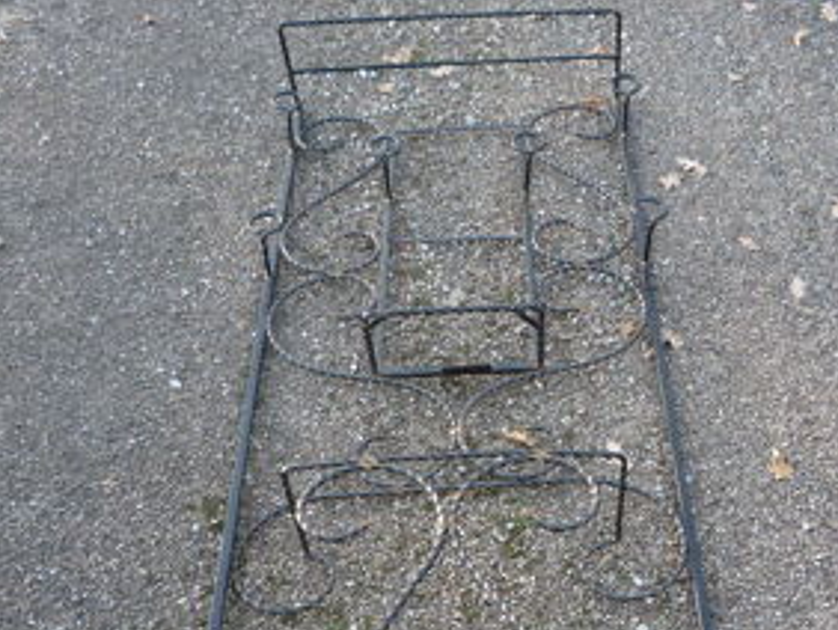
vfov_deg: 28.0
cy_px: 508
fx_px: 1236
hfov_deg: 37.0
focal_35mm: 51
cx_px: 562
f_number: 3.3
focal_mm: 5.2
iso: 100
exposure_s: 1/50
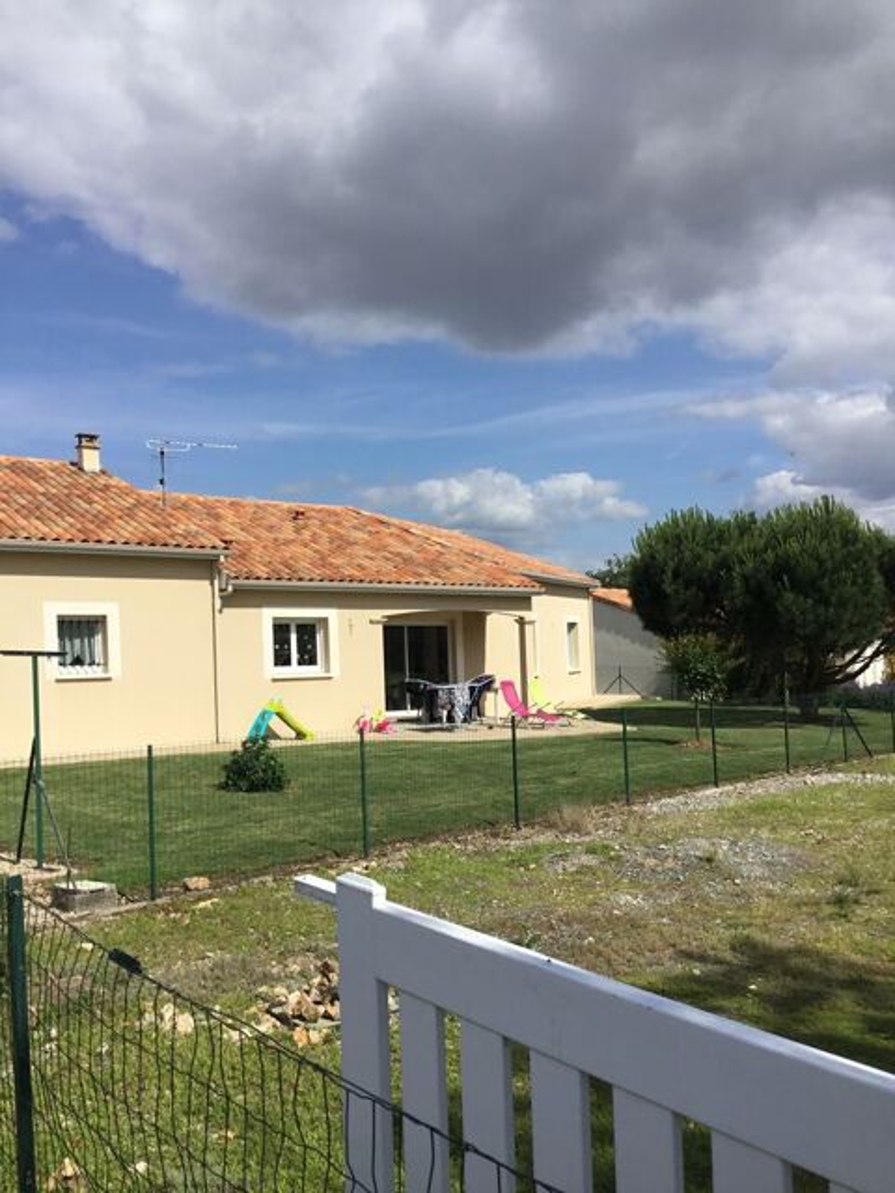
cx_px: 448
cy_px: 596
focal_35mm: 31
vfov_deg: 58.4
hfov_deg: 45.4
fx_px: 1069
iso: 25
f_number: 2.4
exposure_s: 1/2203
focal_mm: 3.3
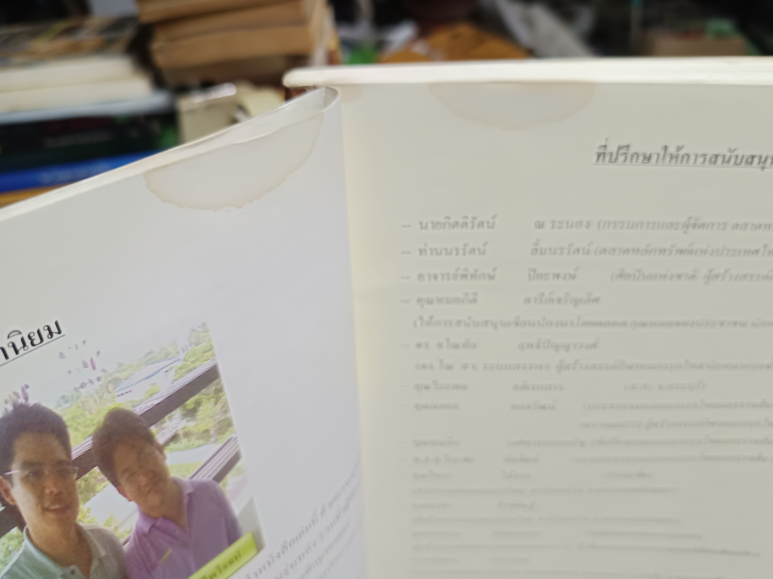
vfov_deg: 53.0
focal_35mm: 26
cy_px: 301
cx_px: 403
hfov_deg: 67.3
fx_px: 581
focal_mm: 5.31
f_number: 1.7
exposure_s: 1/33.3
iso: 1212
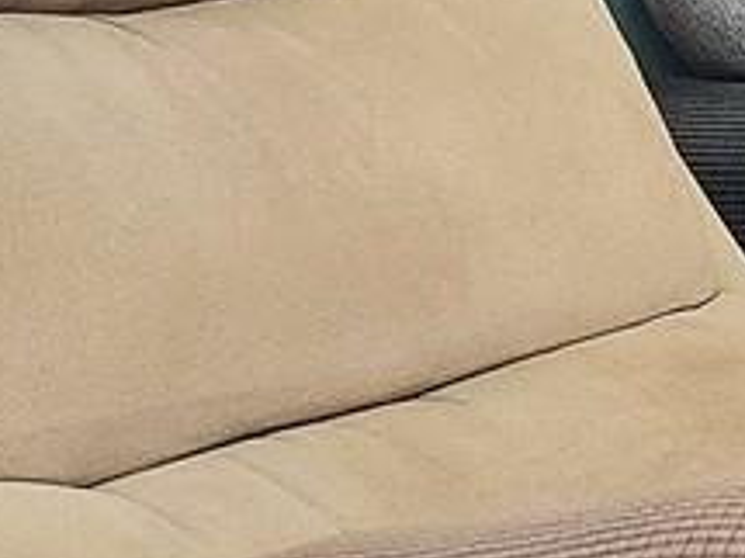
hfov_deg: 9.4
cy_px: -163
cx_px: 2138
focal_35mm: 171
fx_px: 3678
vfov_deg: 8.6
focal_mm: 6.4
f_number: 1.8
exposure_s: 1/120
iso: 200
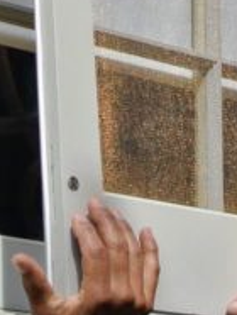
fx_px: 1785
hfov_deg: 7.5
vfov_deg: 9.7
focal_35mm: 196
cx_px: 333
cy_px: -186
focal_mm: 14
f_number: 4.5
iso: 100
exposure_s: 1/320
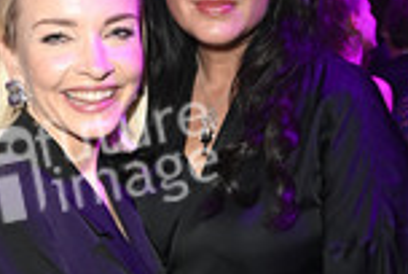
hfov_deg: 31.7
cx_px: 158
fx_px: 715
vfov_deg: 20.6
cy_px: 301
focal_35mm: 63
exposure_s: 1/80
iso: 2000
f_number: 5.6
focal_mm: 24
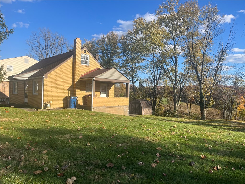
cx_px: 122
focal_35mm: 26
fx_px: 184
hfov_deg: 67.3
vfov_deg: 53.1
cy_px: 92
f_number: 1.6
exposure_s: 1/2268
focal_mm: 5.1
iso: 50
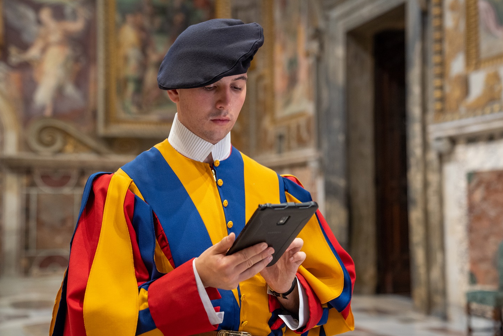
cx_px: 253
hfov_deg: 35.6
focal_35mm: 56
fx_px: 782
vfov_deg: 24.2
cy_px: 169
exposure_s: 1/320
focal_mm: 55
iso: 2000
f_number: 2.8
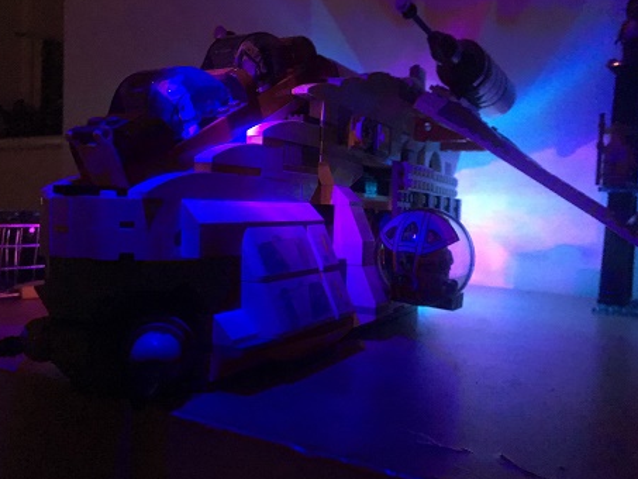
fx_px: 590
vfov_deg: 44.2
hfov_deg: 56.8
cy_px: 235
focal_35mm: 32
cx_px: 308
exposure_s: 1/17
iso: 800
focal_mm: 4.15
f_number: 2.2
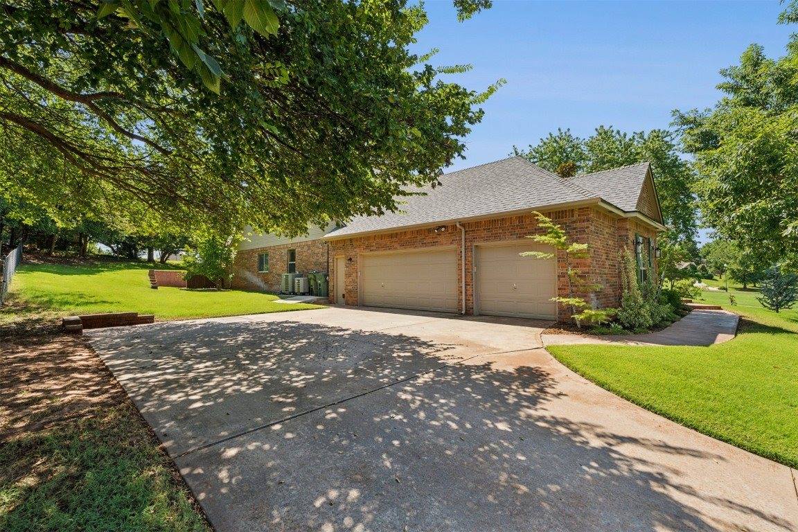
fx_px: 355
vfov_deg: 73.7
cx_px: 399
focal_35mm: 16
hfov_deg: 96.7
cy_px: 266
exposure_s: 1/125
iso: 200
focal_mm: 16
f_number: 10
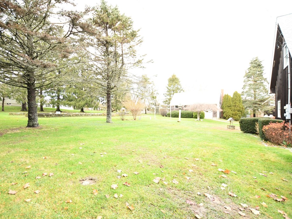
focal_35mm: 17
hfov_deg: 90.2
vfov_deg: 74.7
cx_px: 122
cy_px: 113
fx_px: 143
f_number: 3.5
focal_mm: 10
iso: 800
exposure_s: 1/250
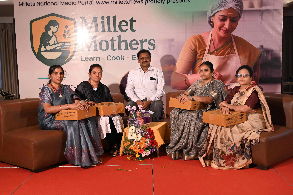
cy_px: 98
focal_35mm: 44
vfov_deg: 30.5
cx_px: 146
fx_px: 358
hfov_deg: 44.5
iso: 640
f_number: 4.5
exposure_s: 1/100
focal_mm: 44
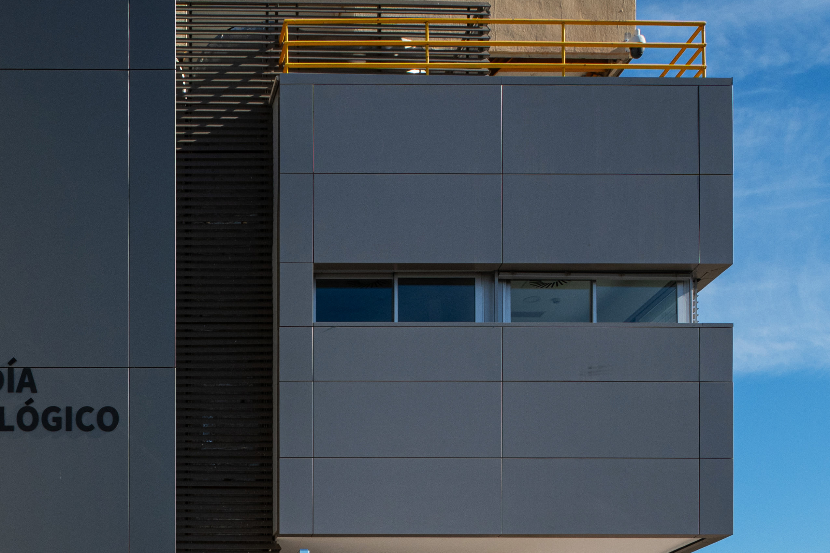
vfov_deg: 22.9
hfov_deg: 34.4
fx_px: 1314
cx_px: 221
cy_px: 535
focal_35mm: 57
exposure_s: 1/500
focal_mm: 24
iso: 400
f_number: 13
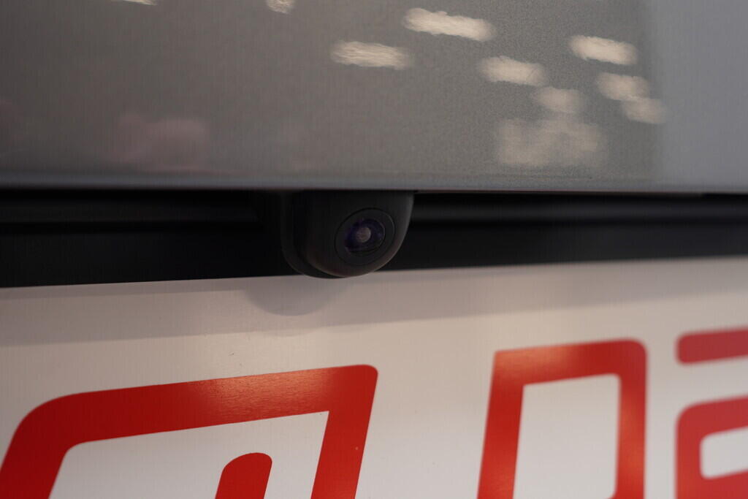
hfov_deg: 53.1
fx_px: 748
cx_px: 374
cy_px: 250
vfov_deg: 36.9
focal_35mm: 36
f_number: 3.2
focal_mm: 24
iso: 125
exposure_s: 1/50
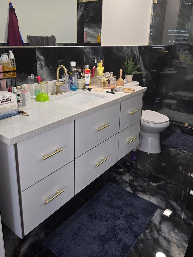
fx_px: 216
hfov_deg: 48.2
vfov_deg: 60.9
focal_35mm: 29
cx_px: 92
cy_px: 97
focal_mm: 6.3
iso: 100
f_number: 1.7
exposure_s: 1/60
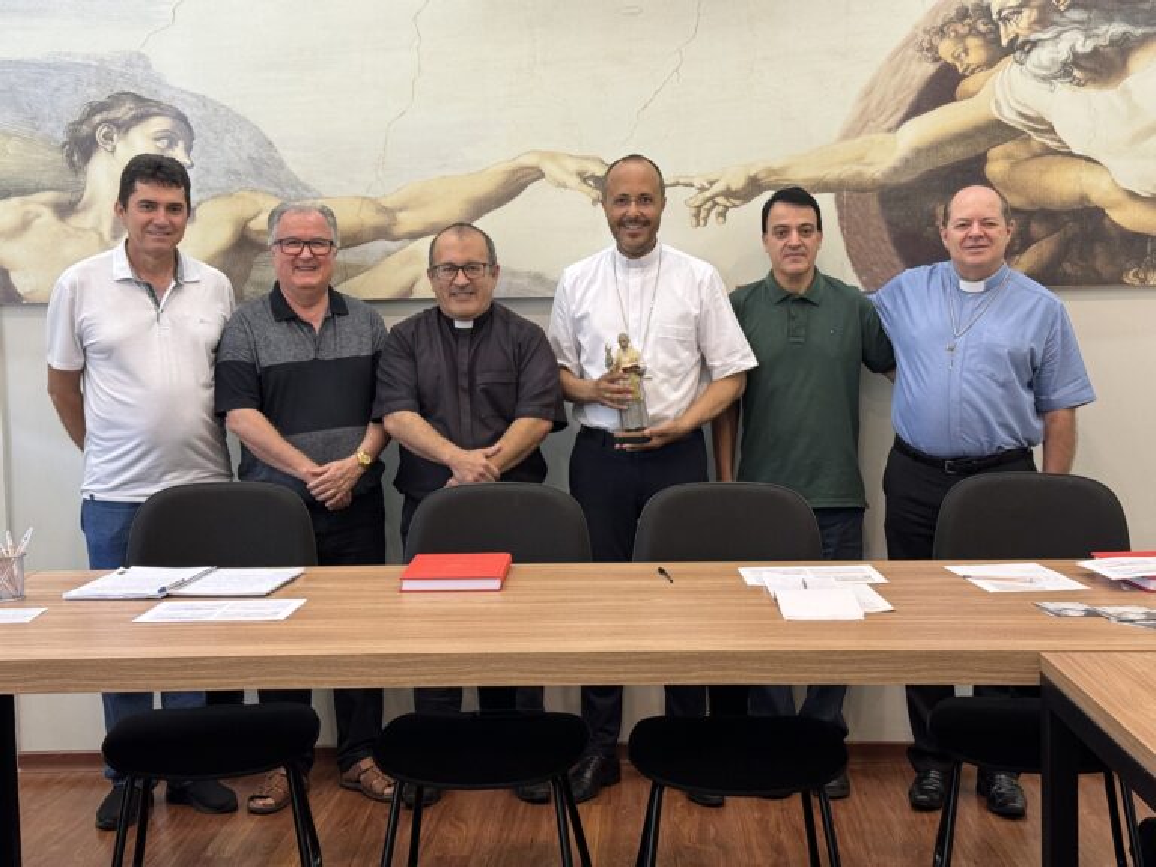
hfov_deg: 39.7
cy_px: 434
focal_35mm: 48
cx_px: 578
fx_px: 1603
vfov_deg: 30.3
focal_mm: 6.86
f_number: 1.78
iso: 200
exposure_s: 1/40
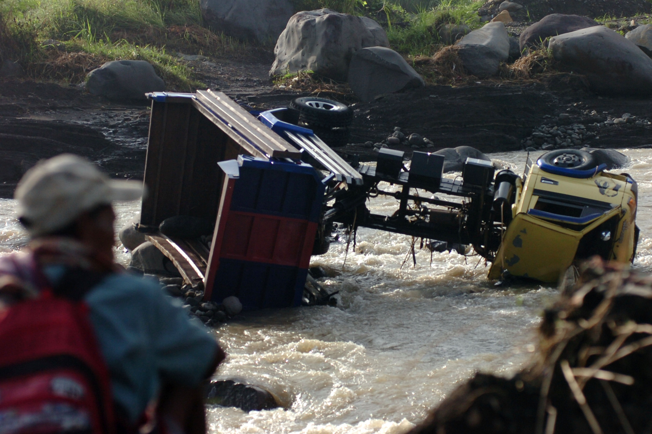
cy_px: 217
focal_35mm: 120
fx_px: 2172
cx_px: 326
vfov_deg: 11.4
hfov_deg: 17.1
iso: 500
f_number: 4
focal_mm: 80
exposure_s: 1/4000
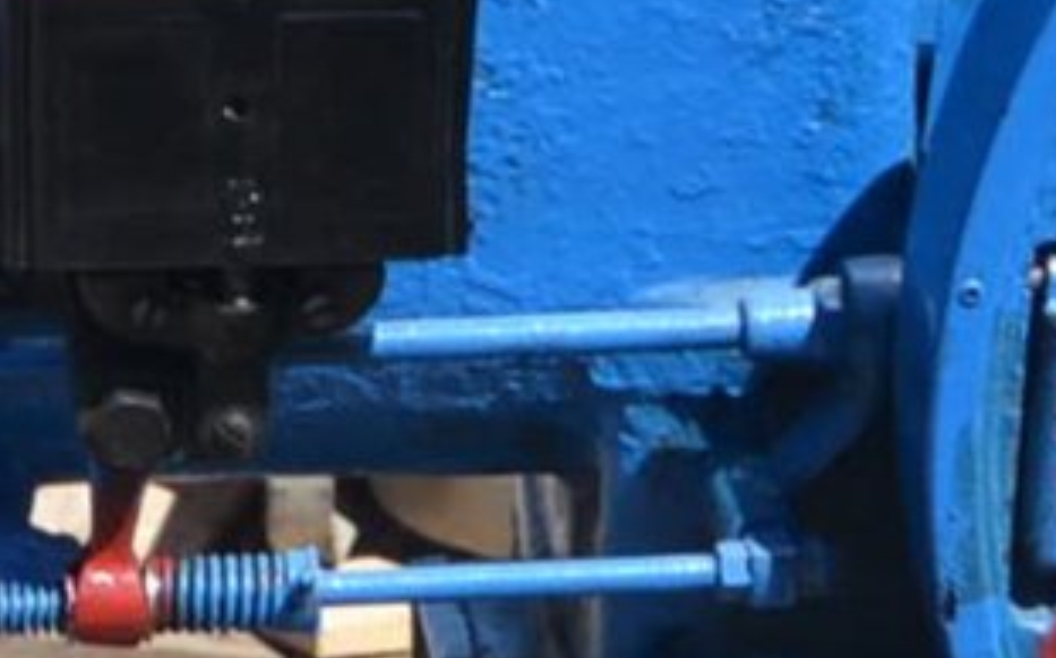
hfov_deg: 11.3
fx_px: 5321
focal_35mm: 185
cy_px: 1019
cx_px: 975
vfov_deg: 7.0
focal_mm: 22
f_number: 8
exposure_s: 1/250
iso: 140
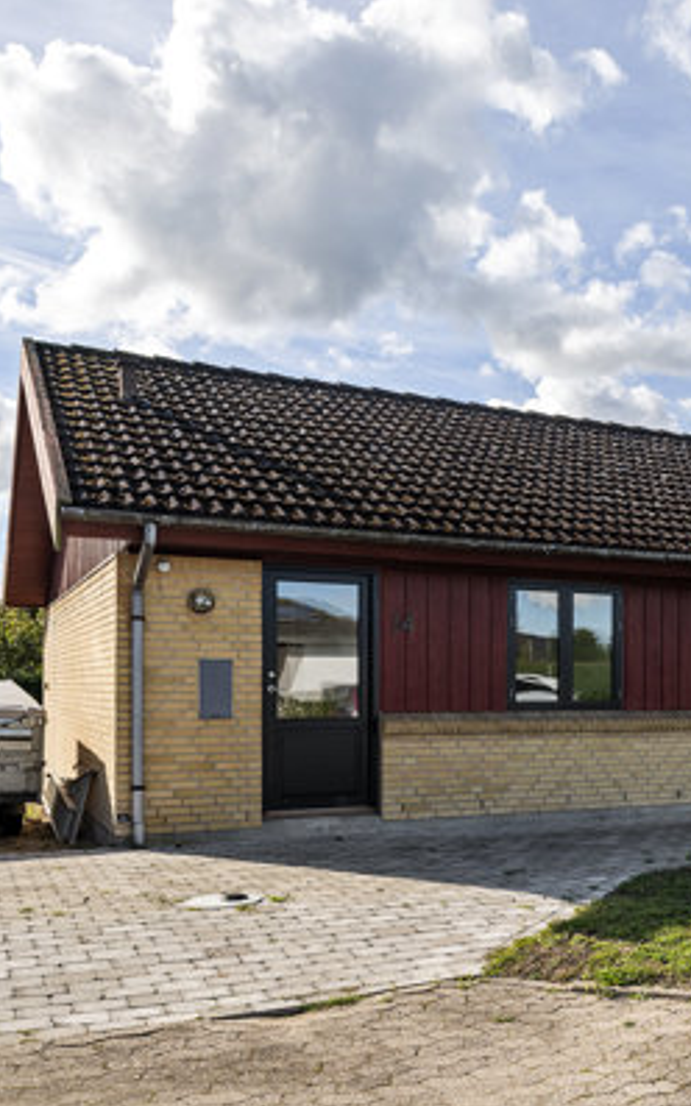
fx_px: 1115
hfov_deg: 32.0
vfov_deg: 52.8
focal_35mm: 37
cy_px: 554
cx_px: 674
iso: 250
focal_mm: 24
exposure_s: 1/1000
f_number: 8
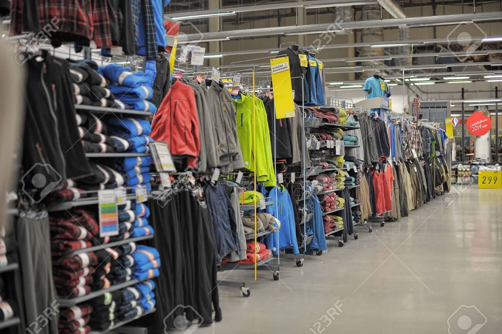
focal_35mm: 50
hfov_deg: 39.6
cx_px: 251
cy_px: 167
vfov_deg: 27.0
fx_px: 697
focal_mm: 50
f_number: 2
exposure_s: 1/200
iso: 400
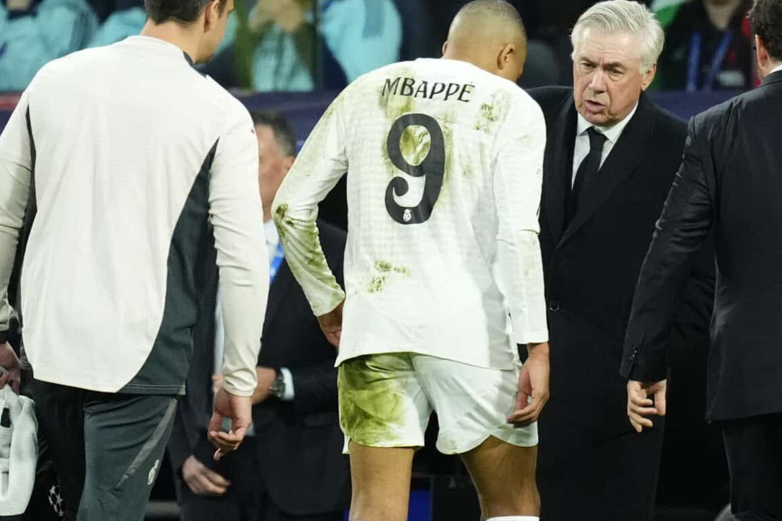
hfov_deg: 1.9
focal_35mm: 1070
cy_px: 314
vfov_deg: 1.3
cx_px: 597
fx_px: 23238
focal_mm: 400
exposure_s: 1/2000
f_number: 2.8
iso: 3200
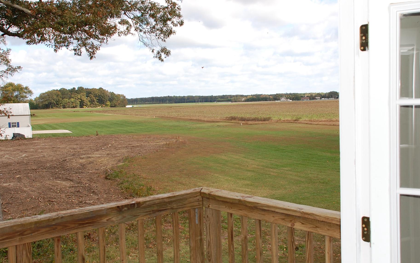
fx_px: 469
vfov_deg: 31.3
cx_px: 213
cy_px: 130
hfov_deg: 48.2
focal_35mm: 41
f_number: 5.6
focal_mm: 24
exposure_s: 1/500
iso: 250
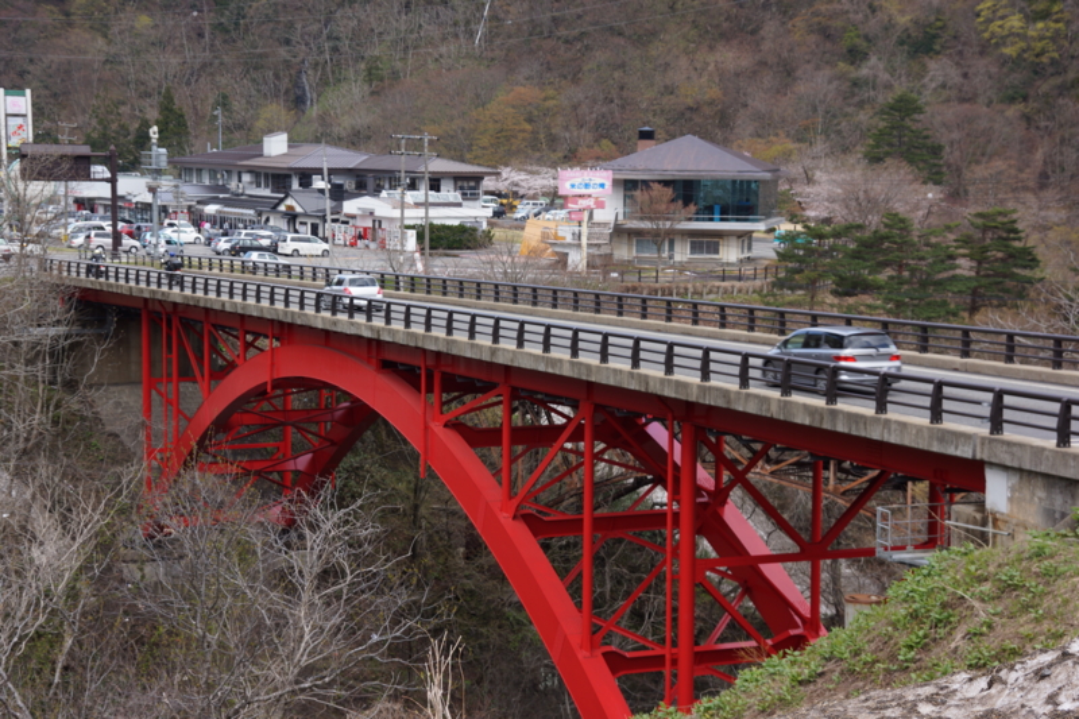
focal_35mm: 70
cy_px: 360
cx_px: 540
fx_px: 2097
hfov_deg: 28.8
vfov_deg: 19.4
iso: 100
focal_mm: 47
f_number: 6.3
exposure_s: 1/125
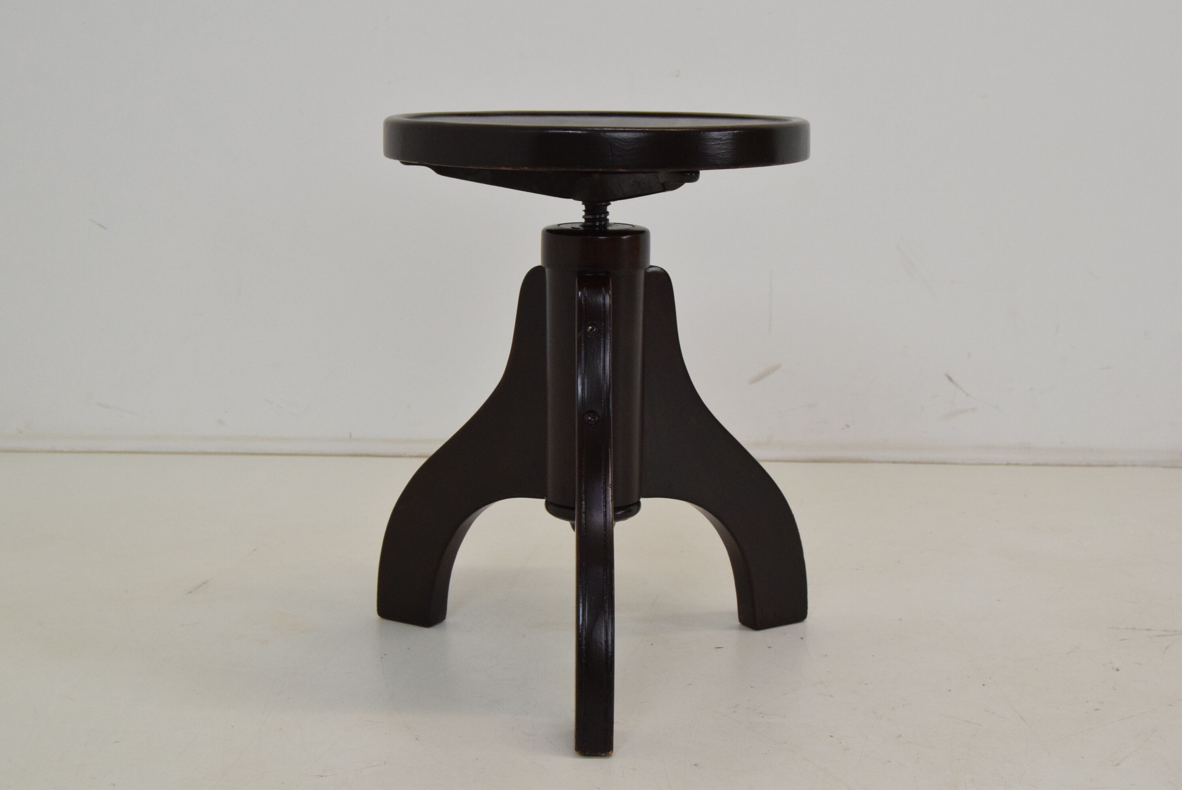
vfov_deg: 25.8
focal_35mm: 52
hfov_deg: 37.8
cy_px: 395
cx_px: 591
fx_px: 1725
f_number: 8
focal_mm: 35
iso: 1600
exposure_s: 1/250
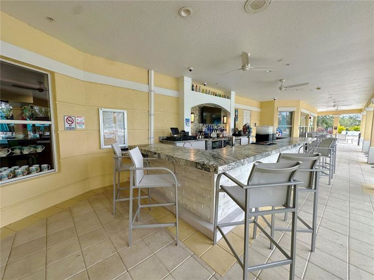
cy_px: 140
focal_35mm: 14
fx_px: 151
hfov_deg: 102.1
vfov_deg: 85.6
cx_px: 187
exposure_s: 1/167
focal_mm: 2.22
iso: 40
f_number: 2.2
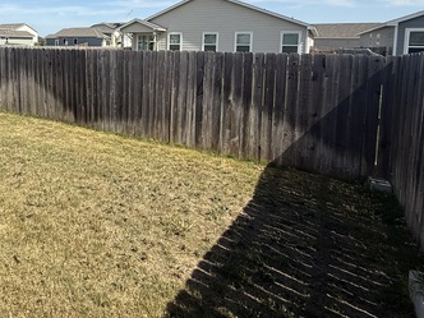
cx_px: 70
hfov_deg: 58.9
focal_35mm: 27
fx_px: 331
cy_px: 68
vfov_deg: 48.7
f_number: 2.2
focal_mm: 2.22
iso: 50
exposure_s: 1/2092
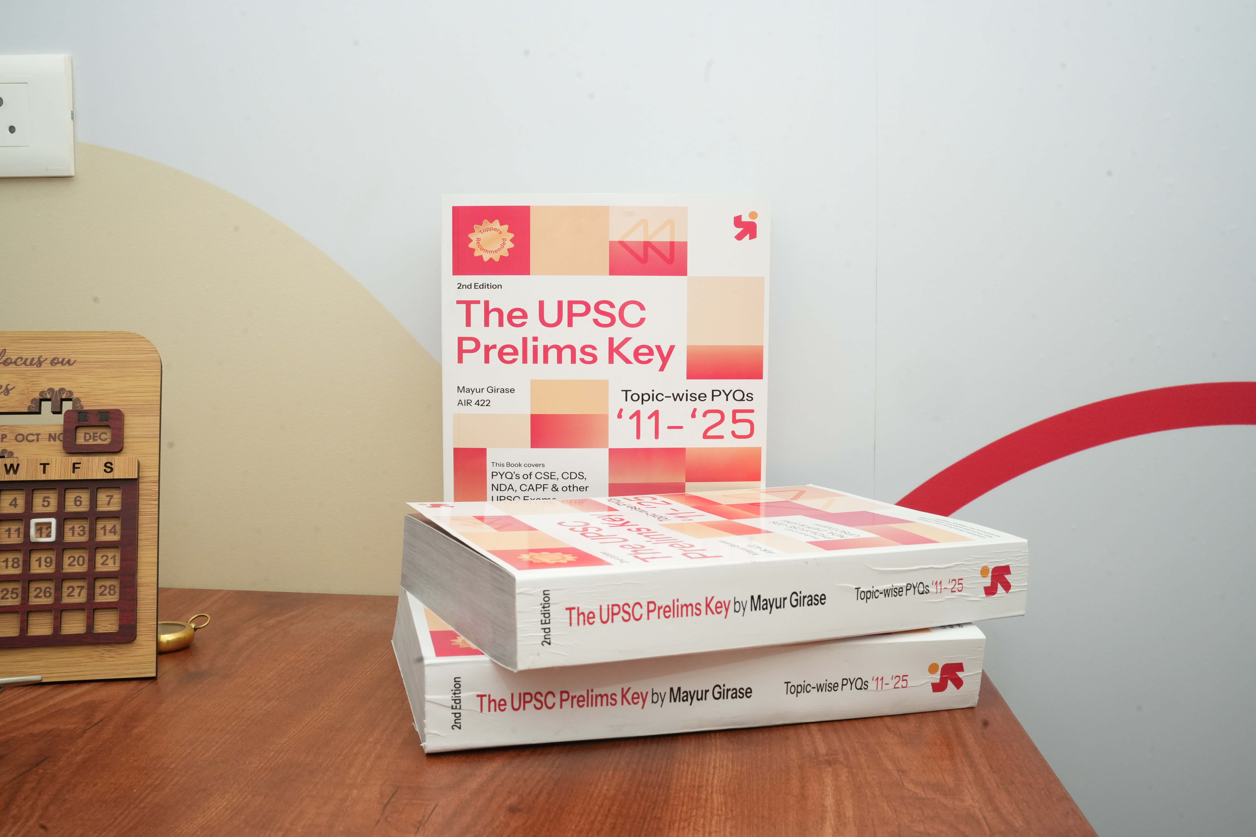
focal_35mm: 35
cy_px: 418
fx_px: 1221
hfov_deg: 54.4
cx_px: 628
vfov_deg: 37.9
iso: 2500
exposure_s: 1/100
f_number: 16
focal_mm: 35
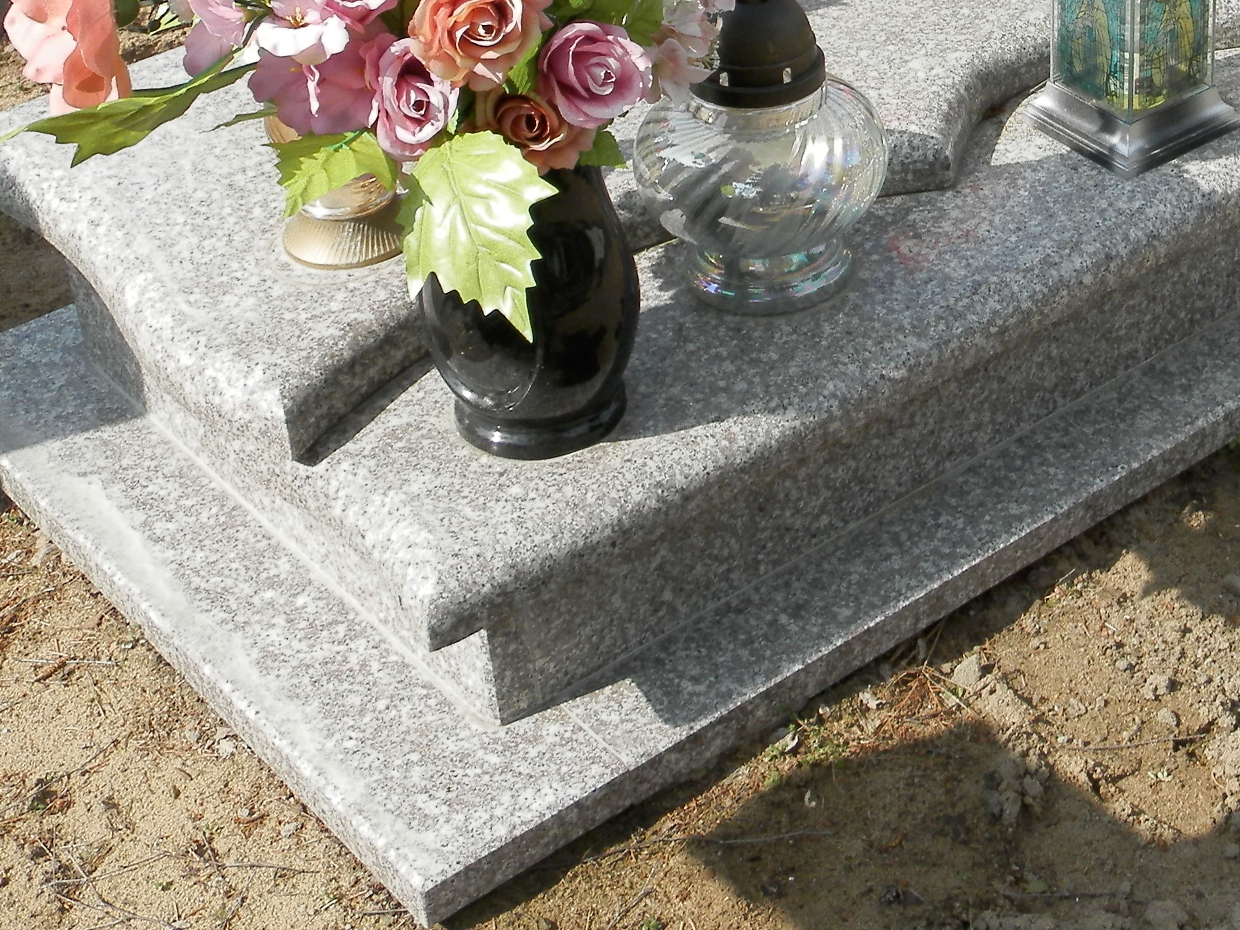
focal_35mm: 72
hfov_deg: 26.5
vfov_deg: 20.0
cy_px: 82
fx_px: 2579
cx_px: 1009
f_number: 3.2
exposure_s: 1/800
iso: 80
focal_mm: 5.5
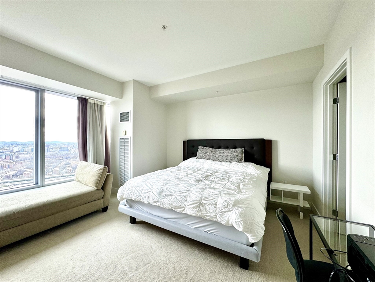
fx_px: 152
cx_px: 188
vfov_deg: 85.7
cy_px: 141
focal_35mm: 14
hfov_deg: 102.1
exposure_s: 1/100
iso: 100
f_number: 2.2
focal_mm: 2.22
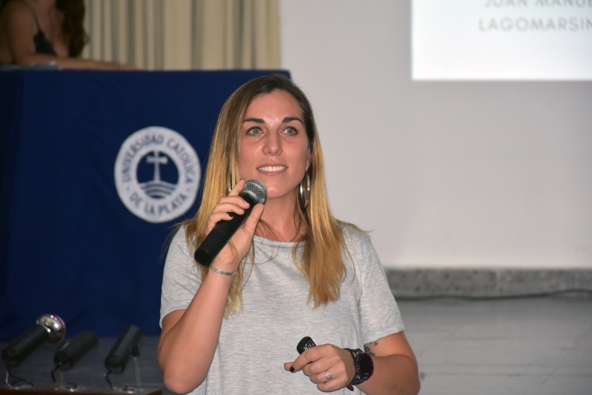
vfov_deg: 7.5
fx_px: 3010
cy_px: 198
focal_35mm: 183
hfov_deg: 11.2
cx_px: 296
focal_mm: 122
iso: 800
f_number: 5.6
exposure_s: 1/60
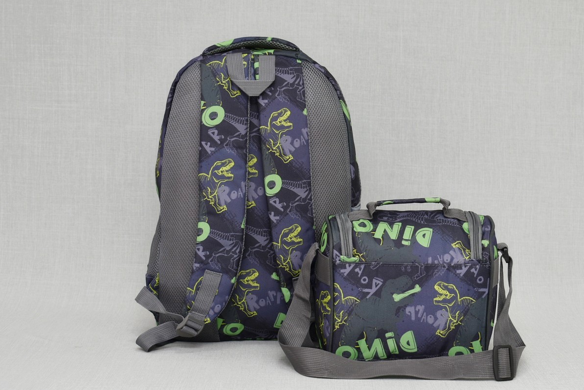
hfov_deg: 27.3
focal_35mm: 74
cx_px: 306
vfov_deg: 18.5
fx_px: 1201
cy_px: 199
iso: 100
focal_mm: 46
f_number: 5.6
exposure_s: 1/60
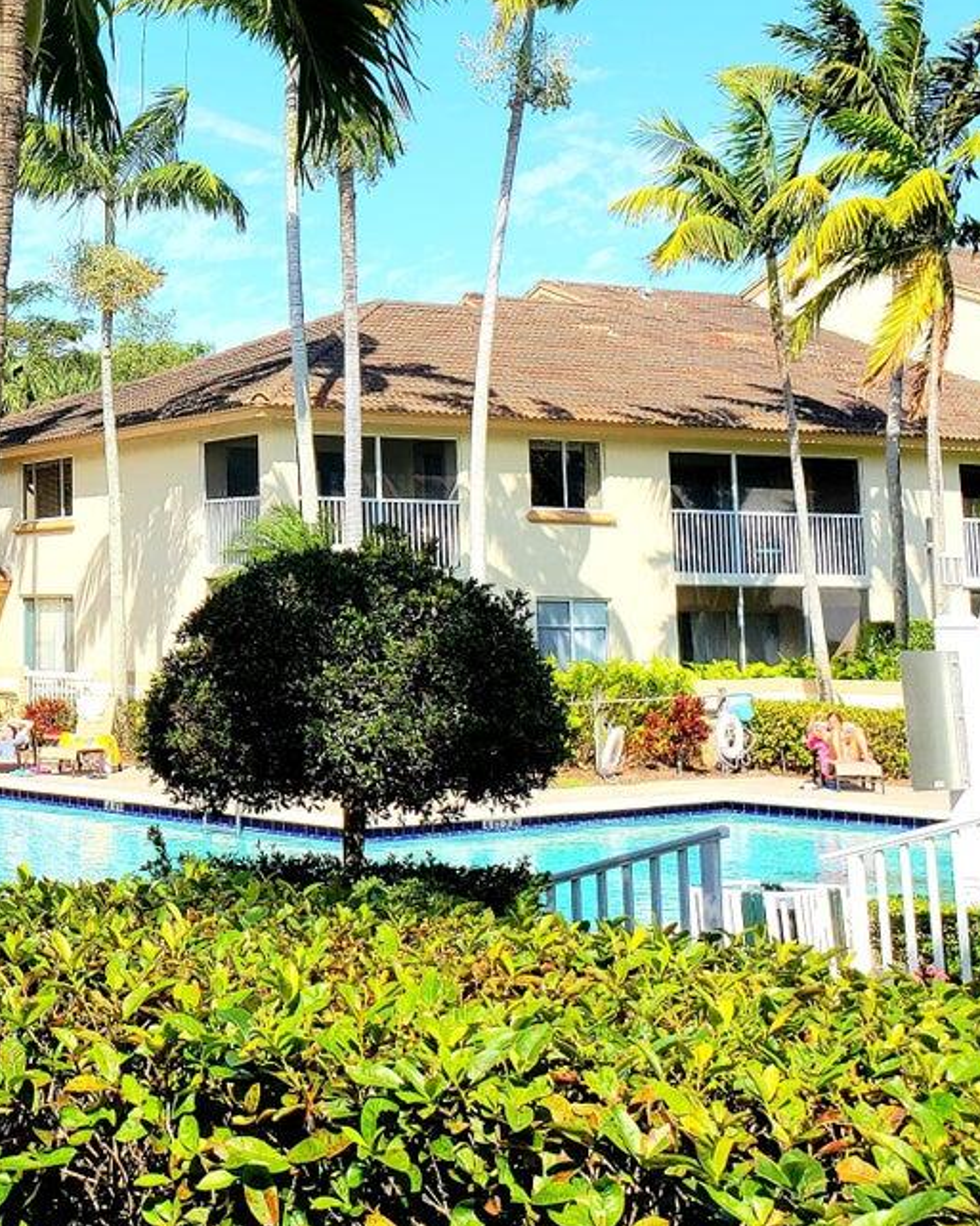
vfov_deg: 33.8
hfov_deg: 26.1
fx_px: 1959
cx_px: -75
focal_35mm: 54
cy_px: 260
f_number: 2.4
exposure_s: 1/1443
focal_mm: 4.3
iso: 50
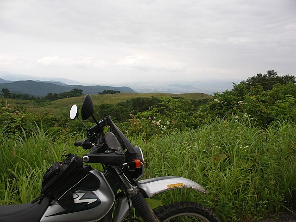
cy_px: 111
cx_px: 148
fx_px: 239
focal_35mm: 28
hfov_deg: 63.4
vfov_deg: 49.7
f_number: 5
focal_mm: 7.2
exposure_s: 1/200
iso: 50
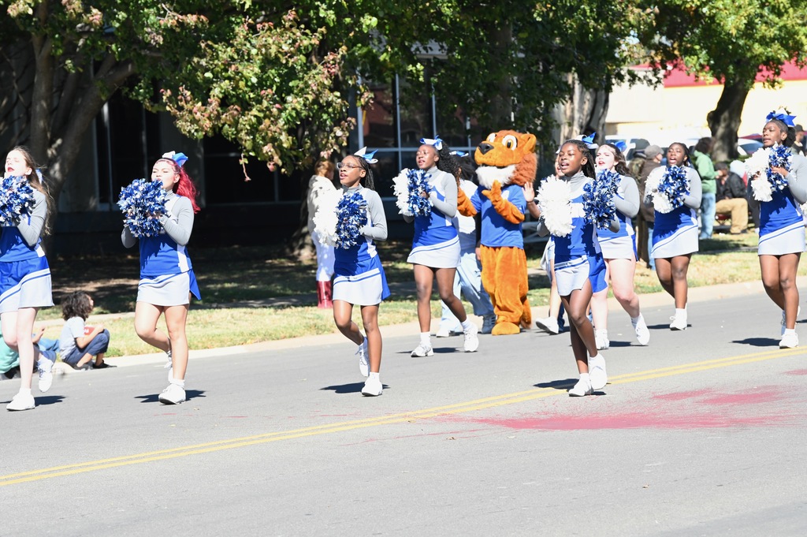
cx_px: 404
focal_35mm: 200
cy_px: 268
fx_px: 4480
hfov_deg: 10.3
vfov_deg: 6.9
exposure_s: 1/640
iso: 800
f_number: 9
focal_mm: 200
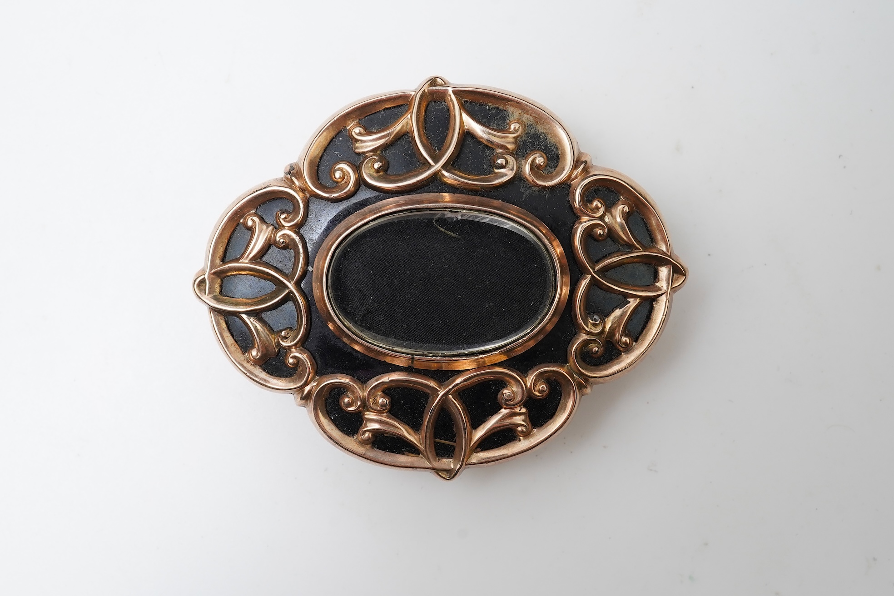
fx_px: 1117
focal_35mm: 45
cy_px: 298
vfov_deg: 29.9
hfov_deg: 43.6
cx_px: 447
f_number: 18
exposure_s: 1/125
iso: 640
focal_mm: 30
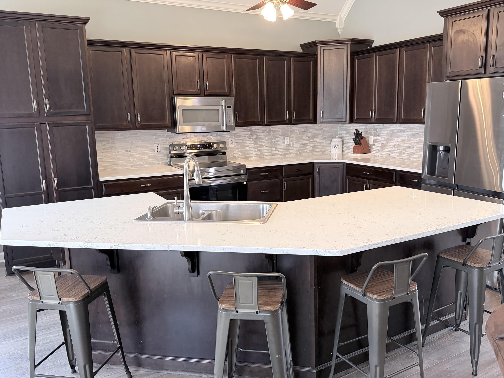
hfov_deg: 61.6
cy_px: 185
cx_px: 270
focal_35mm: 29
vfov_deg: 48.2
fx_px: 422
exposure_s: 1/60
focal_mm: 6.76
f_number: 1.78
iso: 160
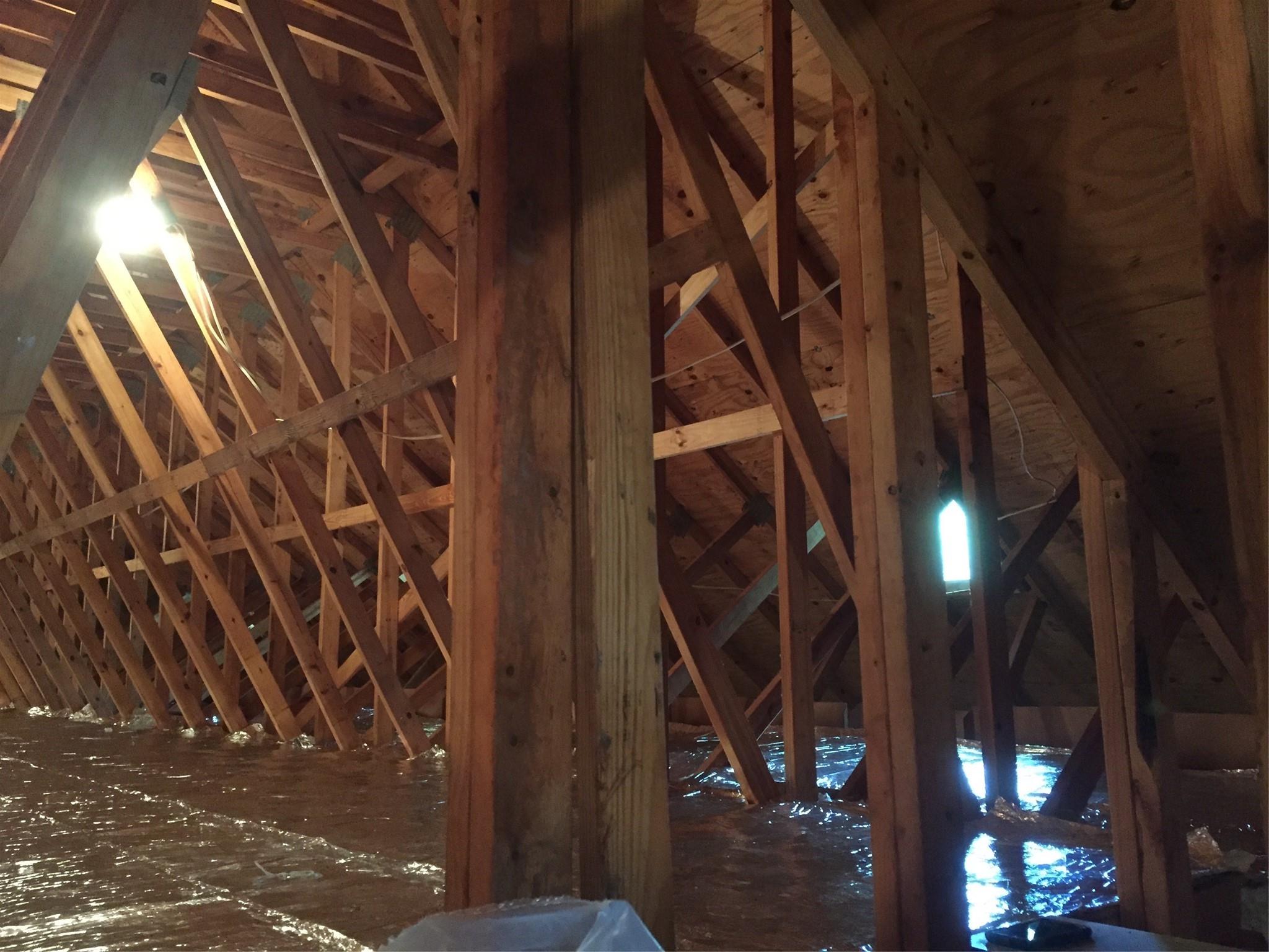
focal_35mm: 29
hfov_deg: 61.7
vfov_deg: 48.2
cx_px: 634
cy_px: 476
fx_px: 1063
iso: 400
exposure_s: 1/15
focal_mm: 4.15
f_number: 2.2
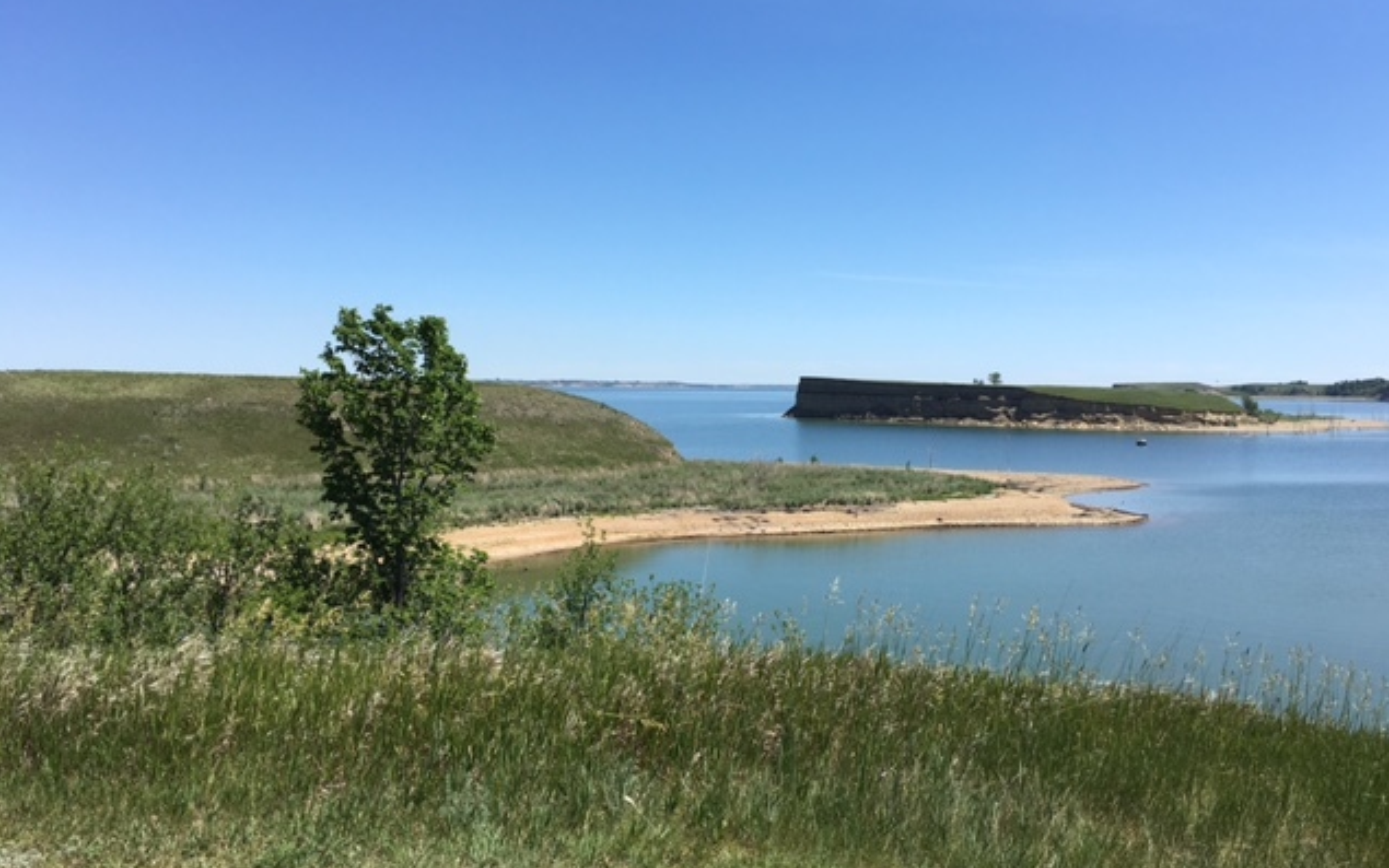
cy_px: 431
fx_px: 1174
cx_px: 698
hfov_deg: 61.2
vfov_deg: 40.6
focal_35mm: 31
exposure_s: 1/1709
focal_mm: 4.15
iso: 25
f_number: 2.2
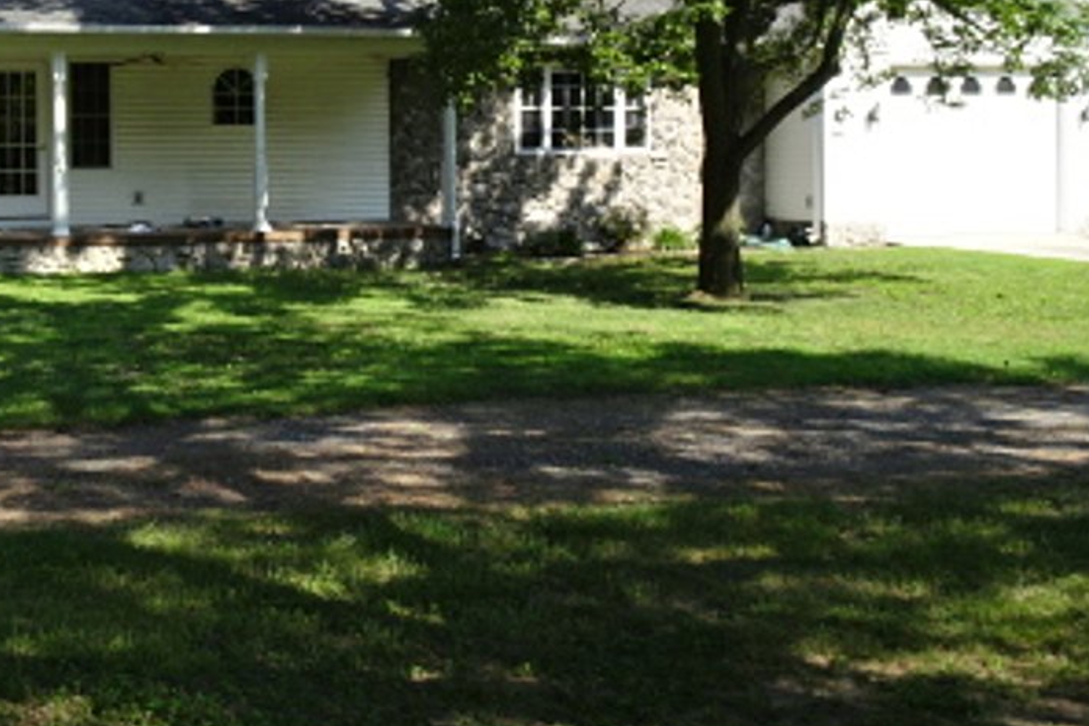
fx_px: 1633
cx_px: 138
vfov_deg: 24.8
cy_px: 183
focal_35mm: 54
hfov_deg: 35.0
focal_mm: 4.1
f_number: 3.5
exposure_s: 1/400
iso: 80
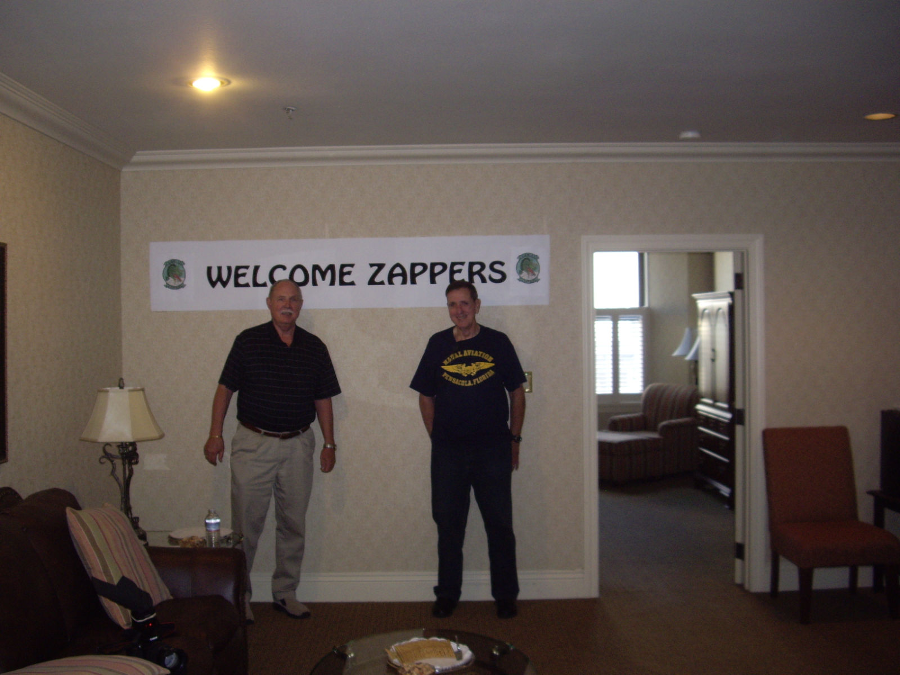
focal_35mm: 38
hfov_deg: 49.0
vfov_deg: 37.7
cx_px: 450
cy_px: 338
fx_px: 988
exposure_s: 1/40
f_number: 2.8
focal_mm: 7.9
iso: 200
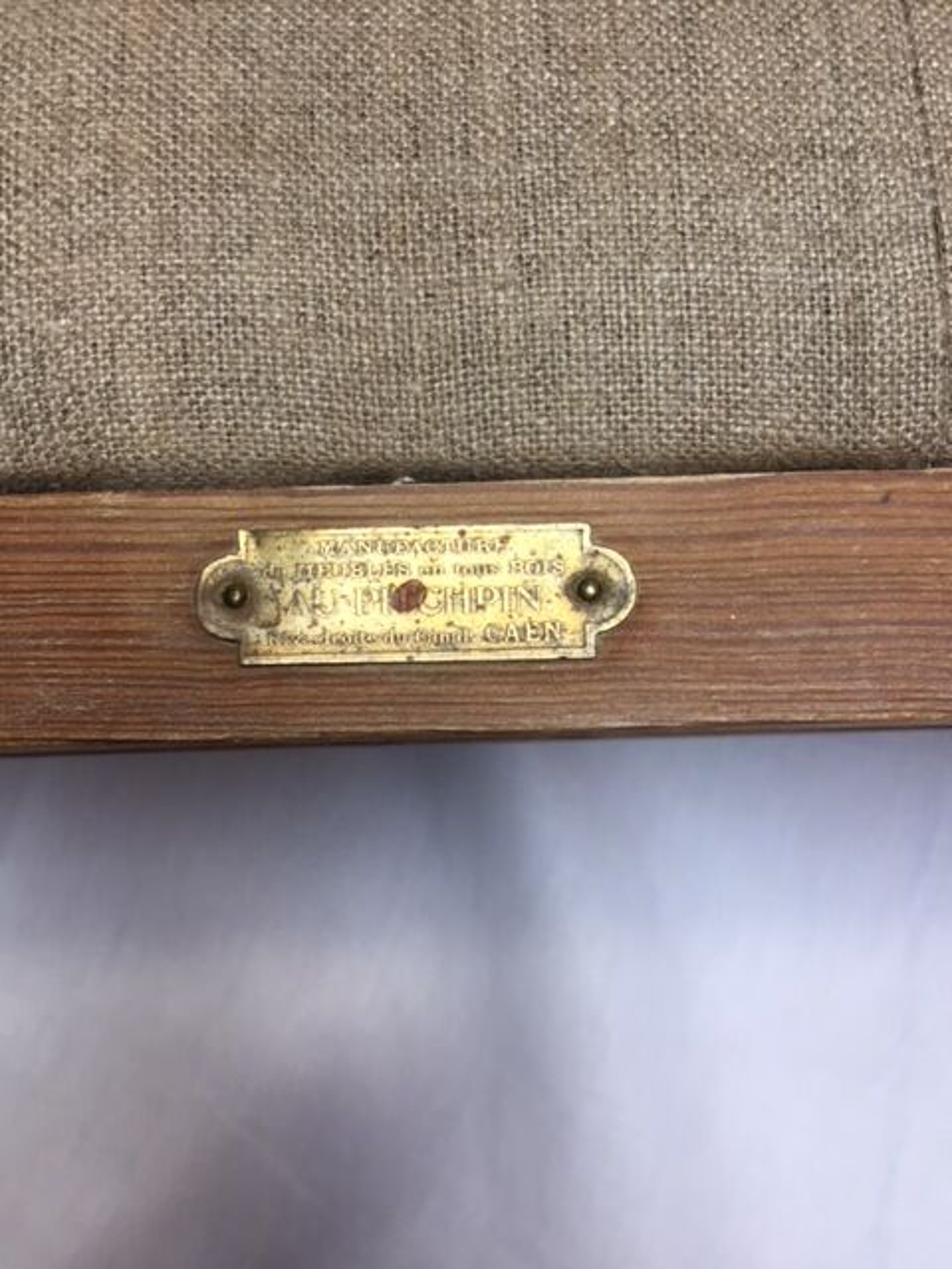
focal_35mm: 29
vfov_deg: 61.7
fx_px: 1063
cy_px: 634
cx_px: 476
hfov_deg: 48.2
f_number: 2.2
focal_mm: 4.15
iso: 32
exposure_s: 1/33
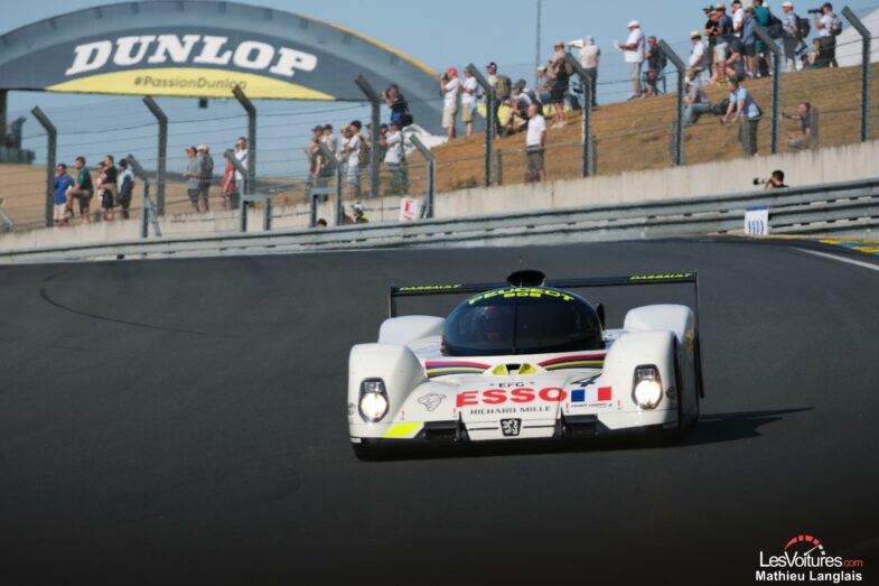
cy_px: 293
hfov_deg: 5.8
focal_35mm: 356
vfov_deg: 3.9
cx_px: 440
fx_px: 8690
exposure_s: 1/1000
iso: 320
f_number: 6.3
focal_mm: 237
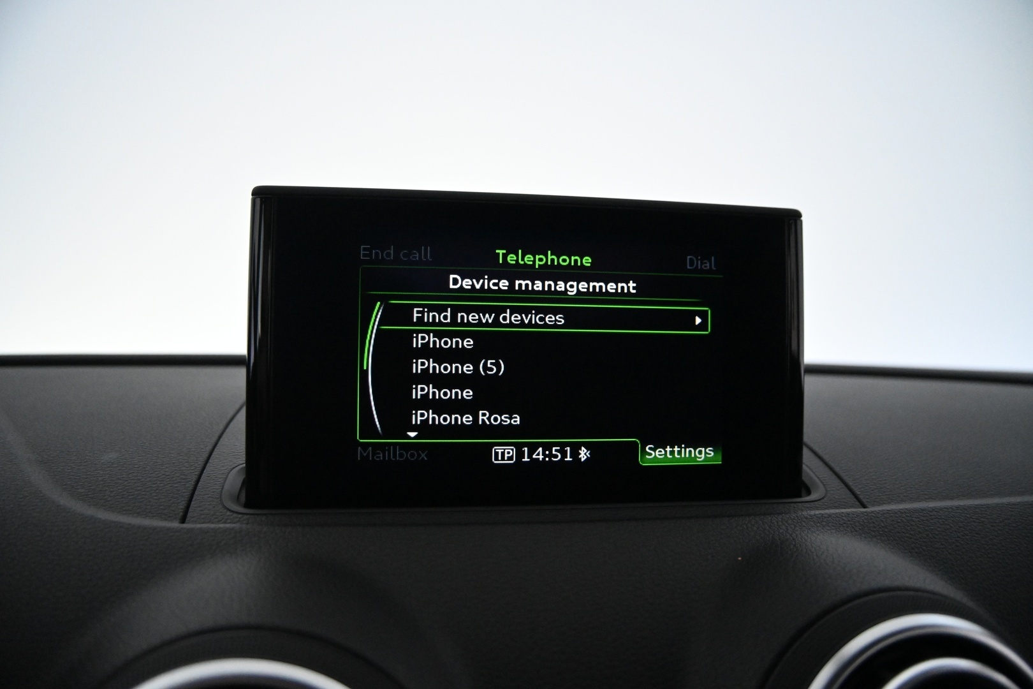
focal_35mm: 75
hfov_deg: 27.0
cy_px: 344
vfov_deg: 18.2
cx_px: 516
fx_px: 2152
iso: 5000
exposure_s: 1/200
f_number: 6.3
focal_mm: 50
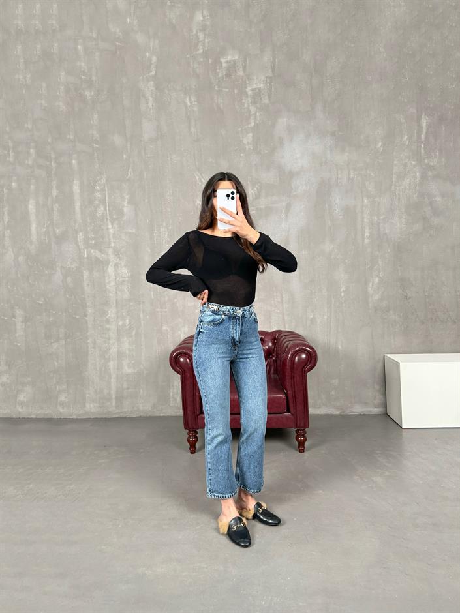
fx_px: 425
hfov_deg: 56.8
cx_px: 230
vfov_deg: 71.6
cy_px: 306
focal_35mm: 24
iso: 200
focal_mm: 6.76
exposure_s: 1/114
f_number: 1.78
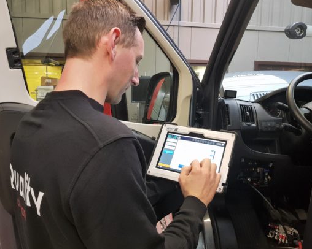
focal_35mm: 28
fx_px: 258
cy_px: 126
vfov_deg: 51.5
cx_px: 171
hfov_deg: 62.1
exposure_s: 1/23
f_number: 1.7
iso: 200
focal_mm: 4.2
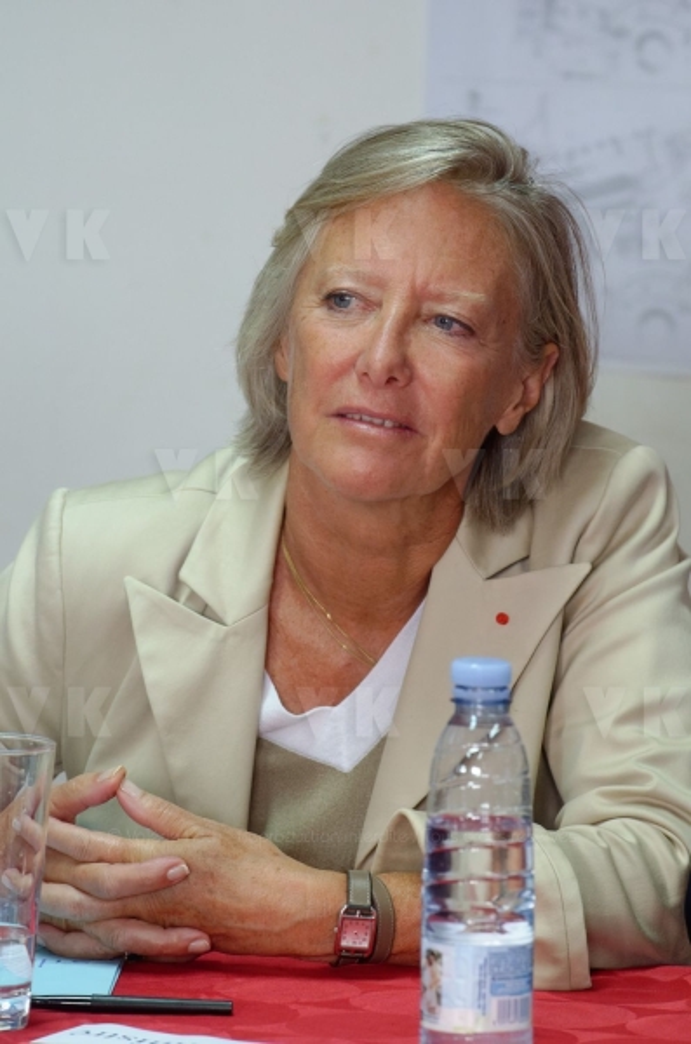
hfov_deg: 4.6
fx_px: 8682
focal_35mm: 300
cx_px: 346
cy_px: 522
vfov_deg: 6.9
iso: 2500
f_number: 5.6
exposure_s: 1/125
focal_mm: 200
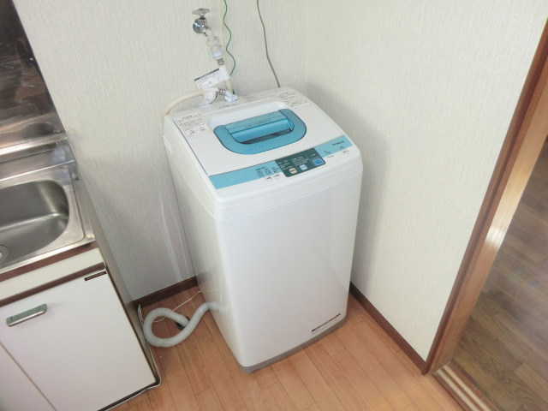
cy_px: 206
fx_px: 380
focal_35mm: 24
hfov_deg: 71.6
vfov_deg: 56.8
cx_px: 274
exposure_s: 1/60
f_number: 3.2
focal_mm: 4.3
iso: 160
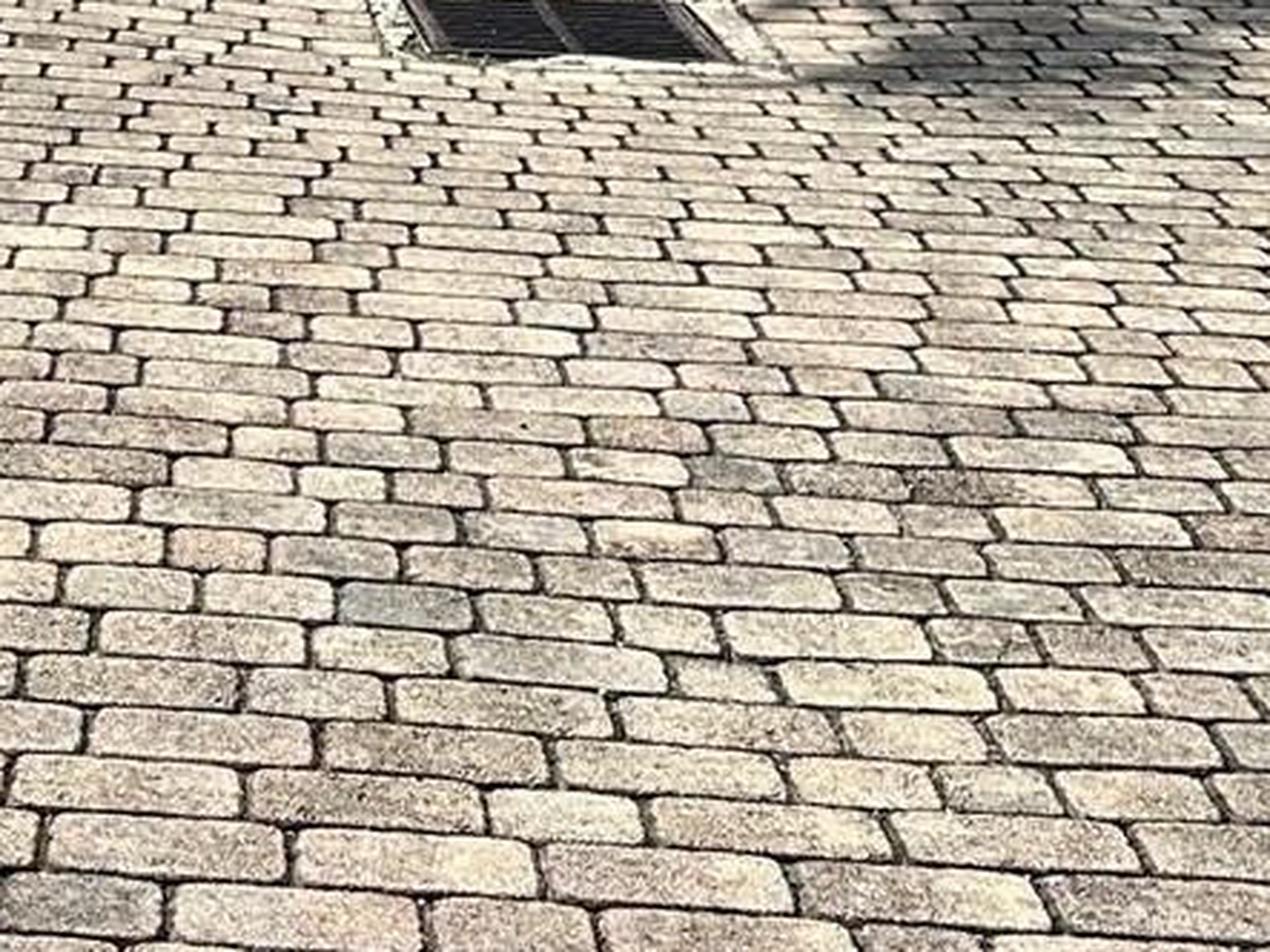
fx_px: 4071
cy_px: -1133
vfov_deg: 11.6
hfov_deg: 17.3
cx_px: -32
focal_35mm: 111
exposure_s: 1/4762
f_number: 1.78
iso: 80
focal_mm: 6.86
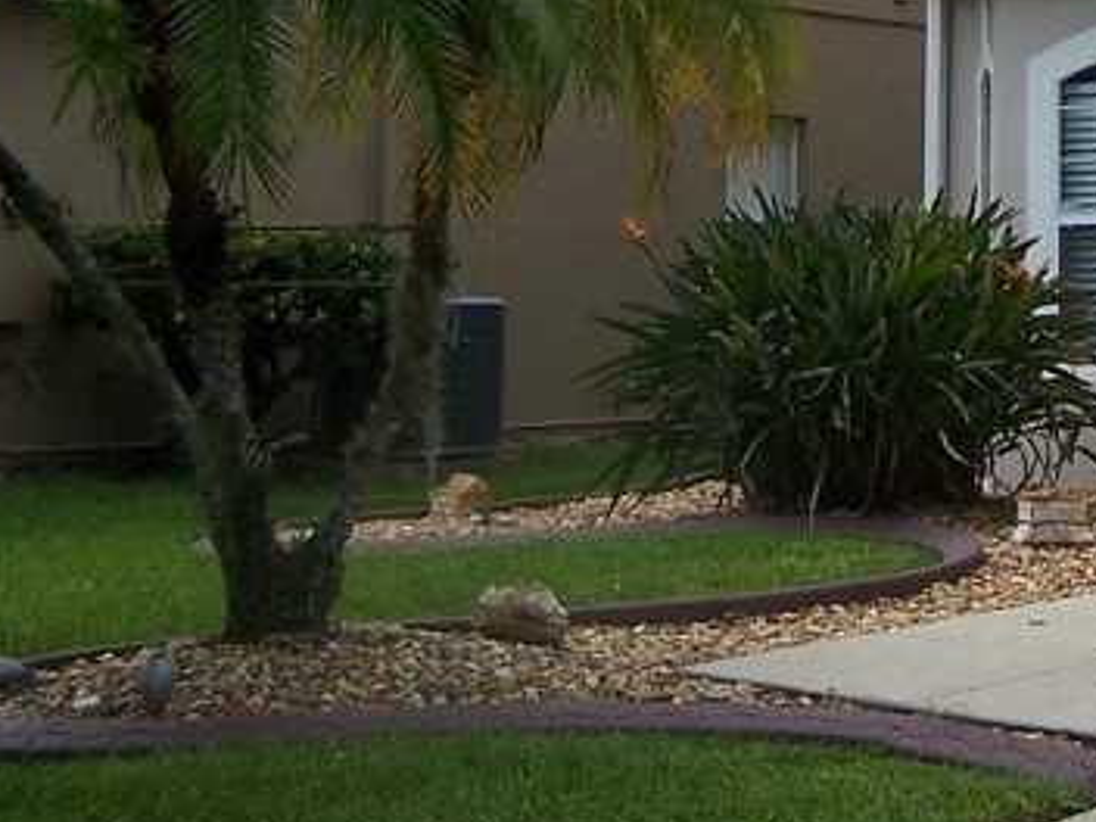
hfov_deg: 19.3
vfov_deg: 15.1
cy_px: -31
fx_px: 3040
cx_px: 1317
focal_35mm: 96
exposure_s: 1/350
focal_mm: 5.5
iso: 80
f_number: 3.4
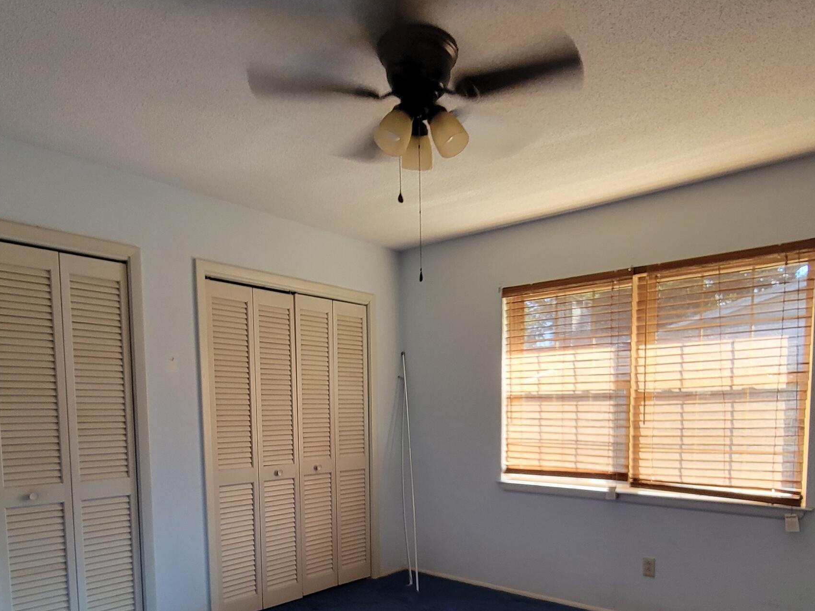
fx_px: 542
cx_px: 447
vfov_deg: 55.7
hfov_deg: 73.7
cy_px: 468
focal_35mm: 23
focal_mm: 2.2
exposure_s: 1/60
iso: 200
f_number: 2.2
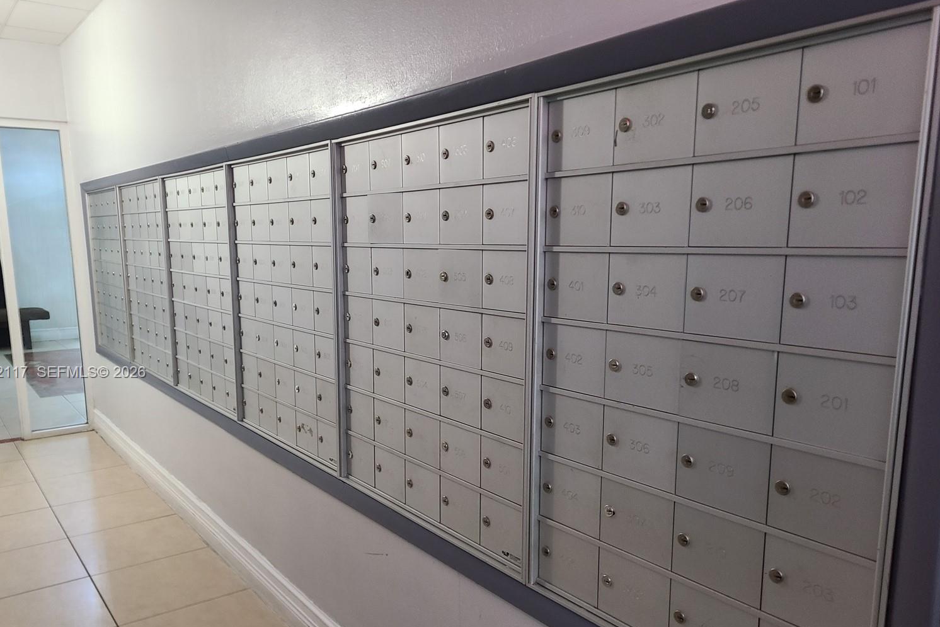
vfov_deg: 44.8
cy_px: 373
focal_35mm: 29
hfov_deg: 63.6
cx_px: 454
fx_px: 757
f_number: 1.8
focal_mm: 5.4
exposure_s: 1/30
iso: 640
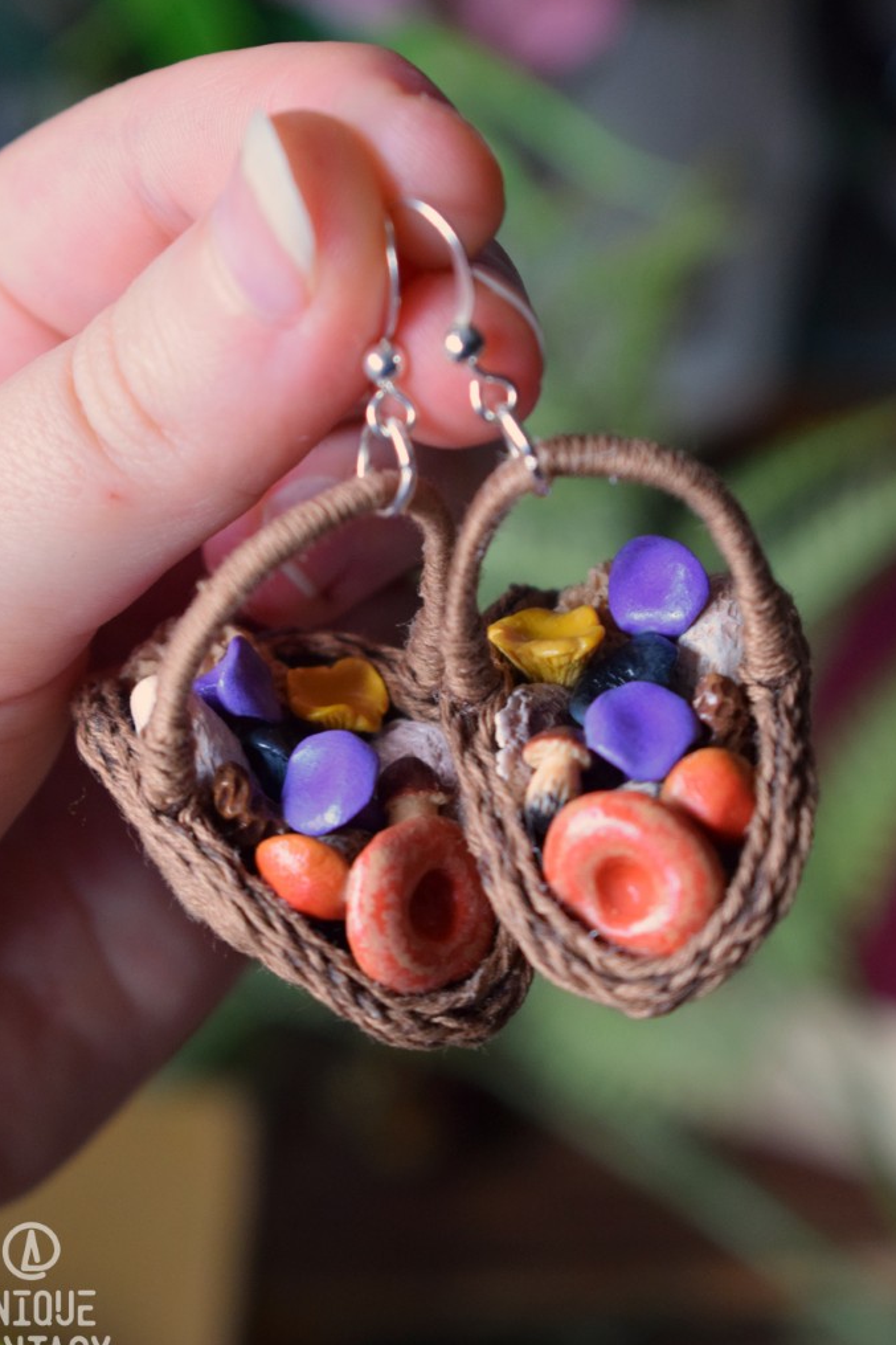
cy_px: 690
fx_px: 3494
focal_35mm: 94
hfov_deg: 14.6
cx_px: 437
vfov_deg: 21.8
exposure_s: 1/60
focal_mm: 55
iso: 1600
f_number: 5.6
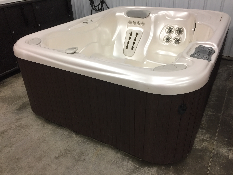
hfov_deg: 61.7
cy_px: 88
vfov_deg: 48.2
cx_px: 116
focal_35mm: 29
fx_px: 195
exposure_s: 1/30
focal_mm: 4.15
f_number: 2.2
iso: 100
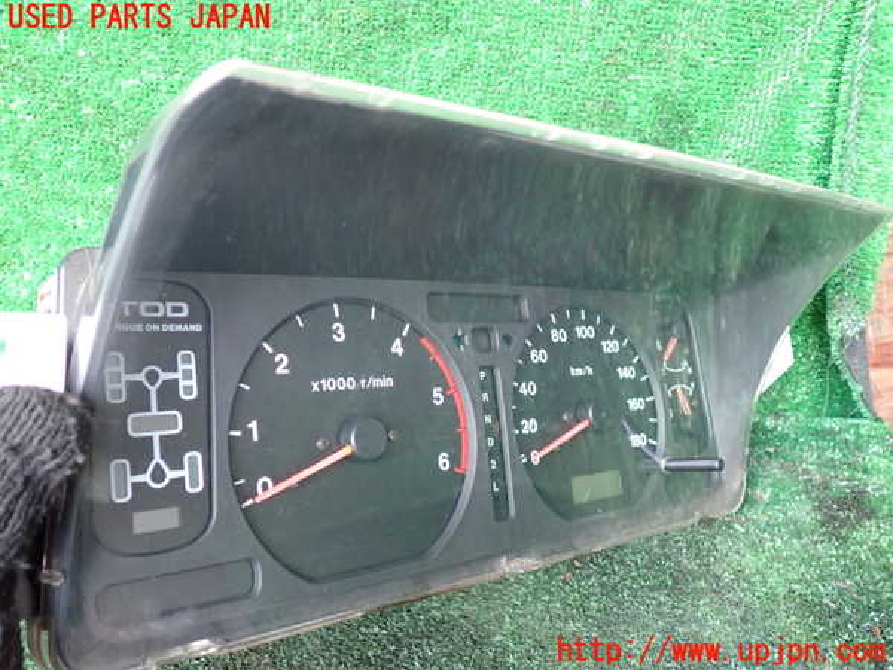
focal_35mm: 30
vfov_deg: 46.8
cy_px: 335
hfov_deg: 60.0
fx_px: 774
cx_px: 446
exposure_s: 1/30
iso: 640
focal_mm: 5.4
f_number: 2.3
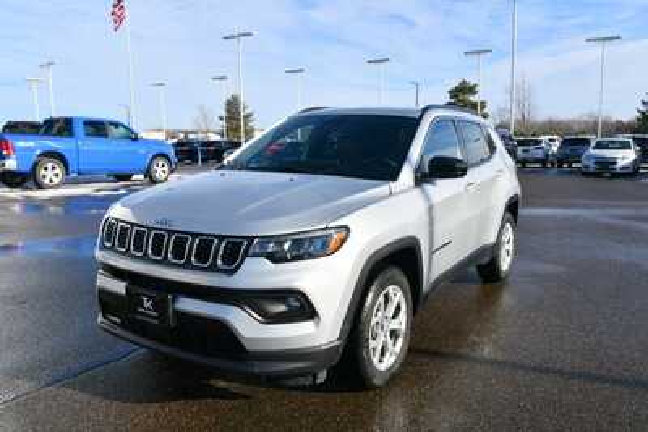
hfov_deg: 61.9
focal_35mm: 30
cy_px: 216
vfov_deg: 43.6
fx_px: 540
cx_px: 324
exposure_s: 1/320
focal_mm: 20
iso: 100
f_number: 9
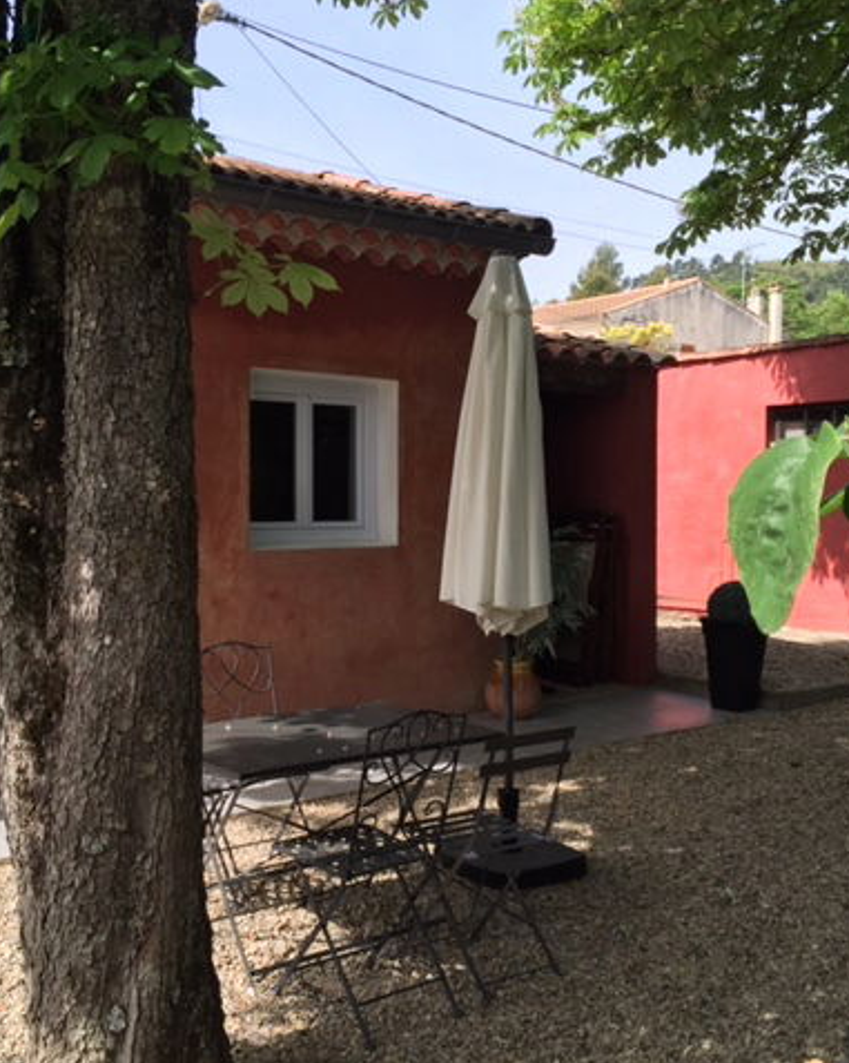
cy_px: 530
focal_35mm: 38
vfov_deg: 48.0
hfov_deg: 39.0
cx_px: 345
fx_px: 1195
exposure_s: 1/842
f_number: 2.2
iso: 32
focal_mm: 4.15
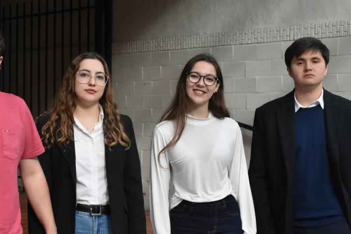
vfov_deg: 16.9
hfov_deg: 25.0
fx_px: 790
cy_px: 127
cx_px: 143
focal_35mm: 81
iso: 1600
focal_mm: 38
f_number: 10
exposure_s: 1/400
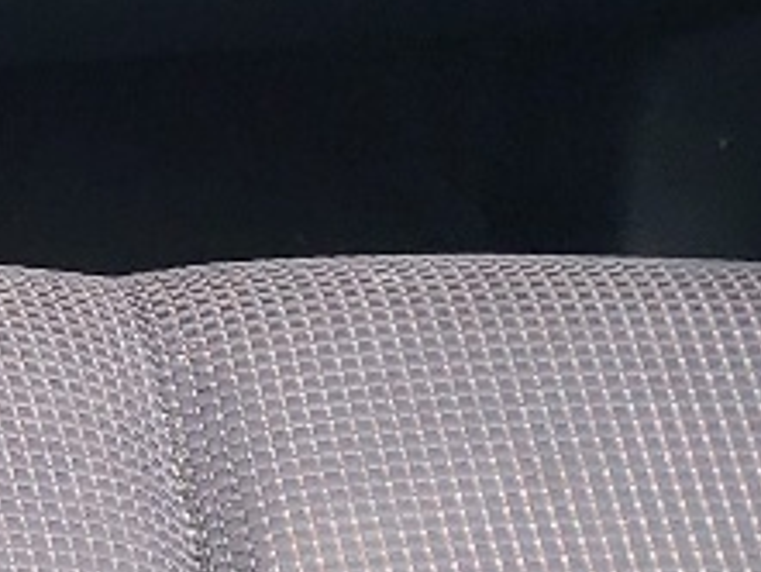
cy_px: 338
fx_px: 4135
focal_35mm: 188
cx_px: -882
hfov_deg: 9.6
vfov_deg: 7.9
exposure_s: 1/189
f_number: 1.5
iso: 50
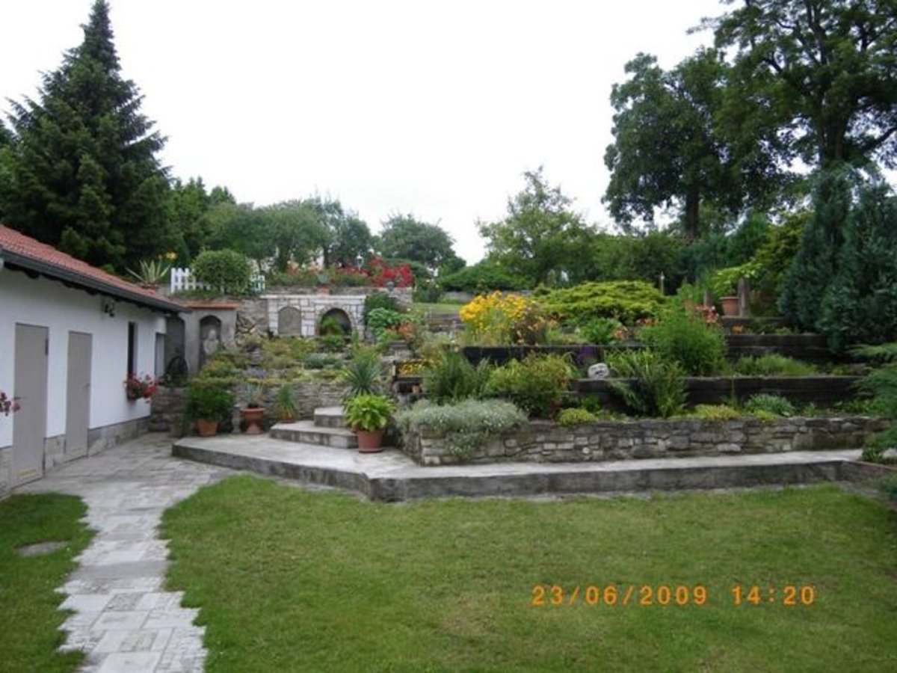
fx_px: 726
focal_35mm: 28
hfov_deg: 63.4
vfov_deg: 49.7
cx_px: 448
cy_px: 336
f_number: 2.6
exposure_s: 1/160
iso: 64
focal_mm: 4.9
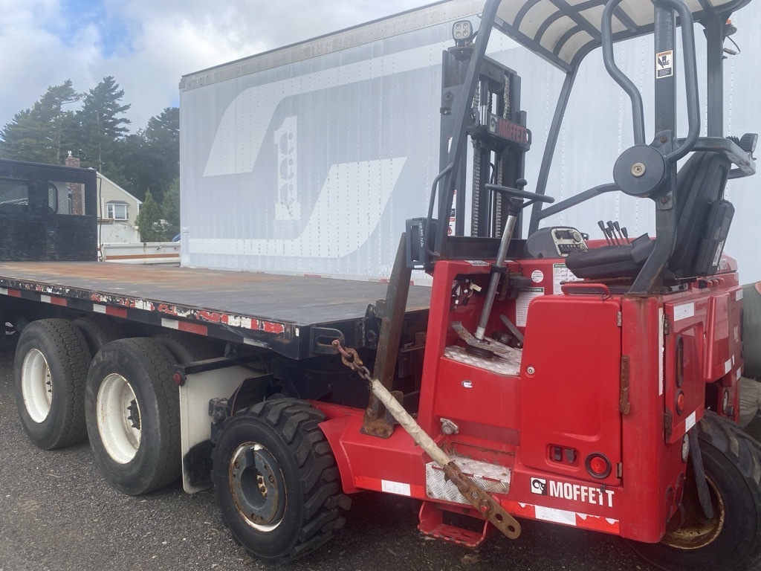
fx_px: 572
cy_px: 286
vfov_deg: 53.1
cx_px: 380
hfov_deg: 67.3
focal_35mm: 26
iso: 32
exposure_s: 1/1182
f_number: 1.8
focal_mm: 4.25
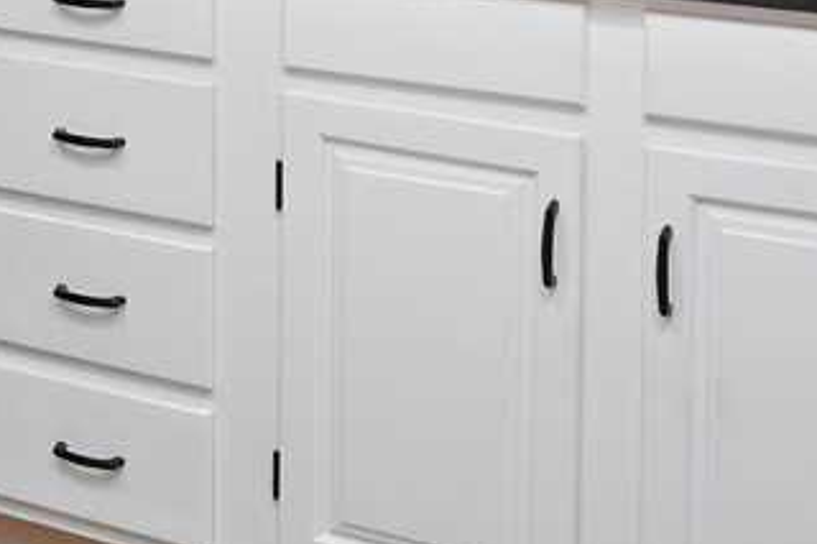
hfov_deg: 22.8
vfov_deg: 13.7
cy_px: -511
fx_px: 1951
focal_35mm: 86
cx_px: 13
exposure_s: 1/160
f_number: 4
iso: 1600
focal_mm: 17
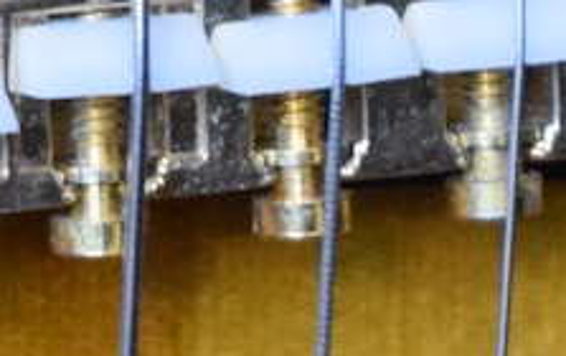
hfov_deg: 3.7
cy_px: -338
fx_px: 8717
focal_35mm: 564
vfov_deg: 2.3
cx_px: 381
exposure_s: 1/60
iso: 4500
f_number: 5.6
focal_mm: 55
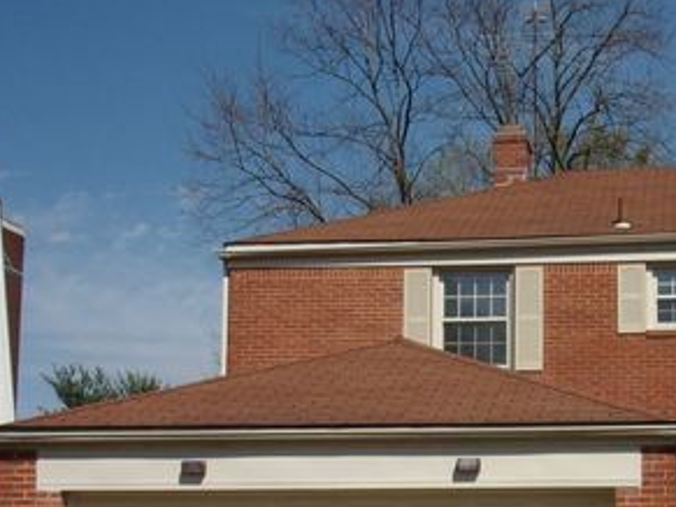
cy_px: 410
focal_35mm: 67
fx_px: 1308
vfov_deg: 21.6
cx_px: 558
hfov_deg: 28.3
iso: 80
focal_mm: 7
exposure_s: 1/1300
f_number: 3.9
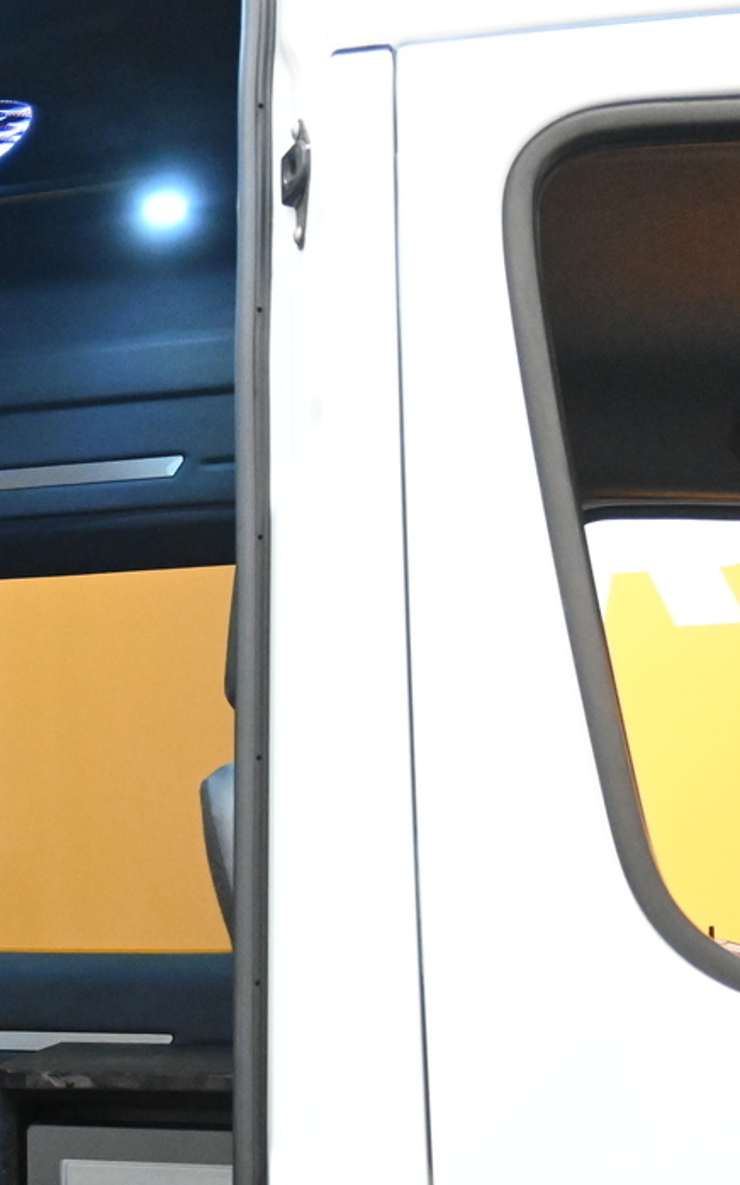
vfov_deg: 28.5
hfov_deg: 16.7
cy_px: 908
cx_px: -351
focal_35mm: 71
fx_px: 2292
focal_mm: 20
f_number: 3.8
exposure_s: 1/125
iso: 6400
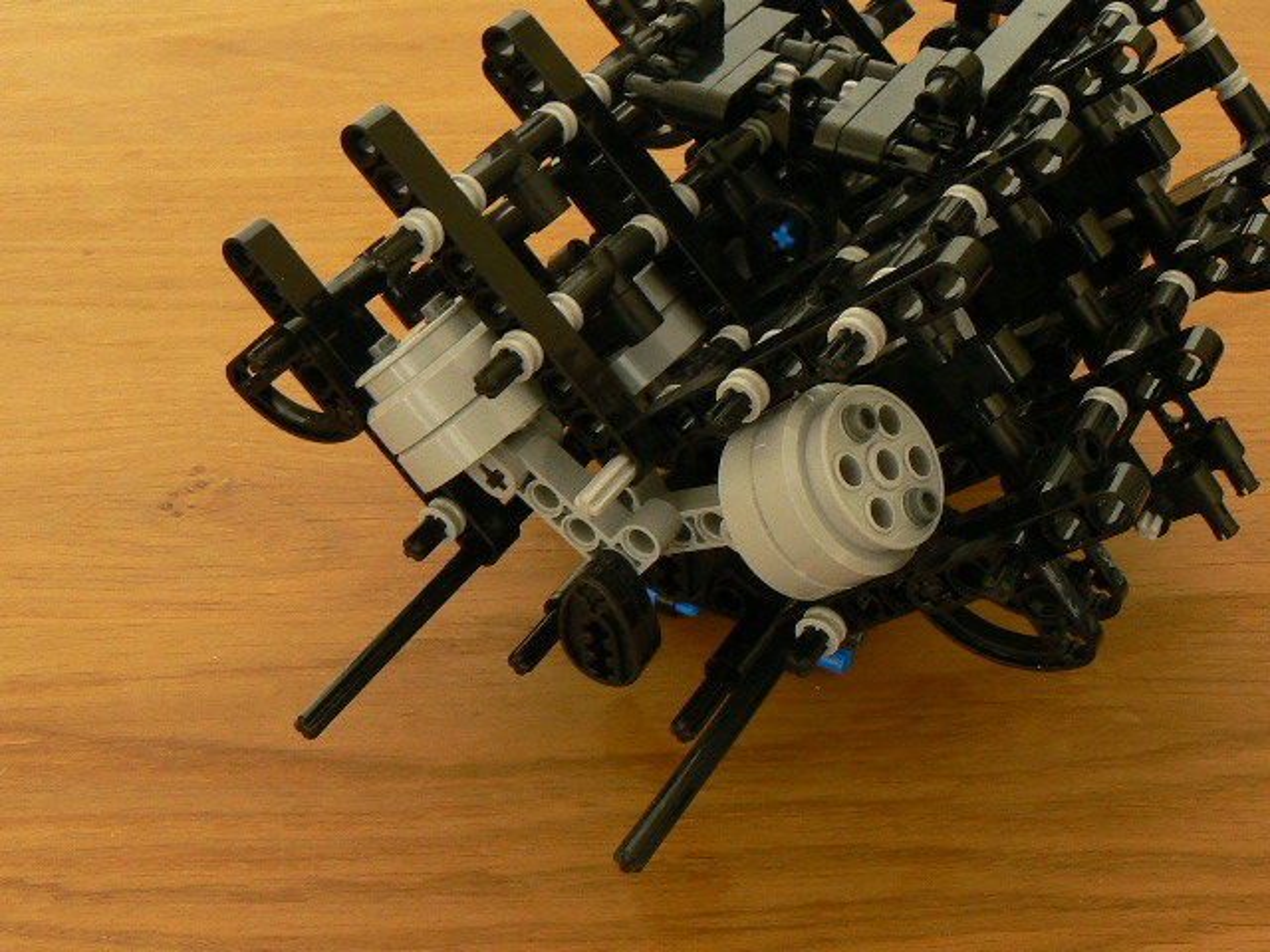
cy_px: 476
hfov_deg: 38.2
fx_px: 1834
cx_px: 635
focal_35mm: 50
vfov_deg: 29.1
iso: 100
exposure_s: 2.5
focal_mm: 6.1
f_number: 4.5
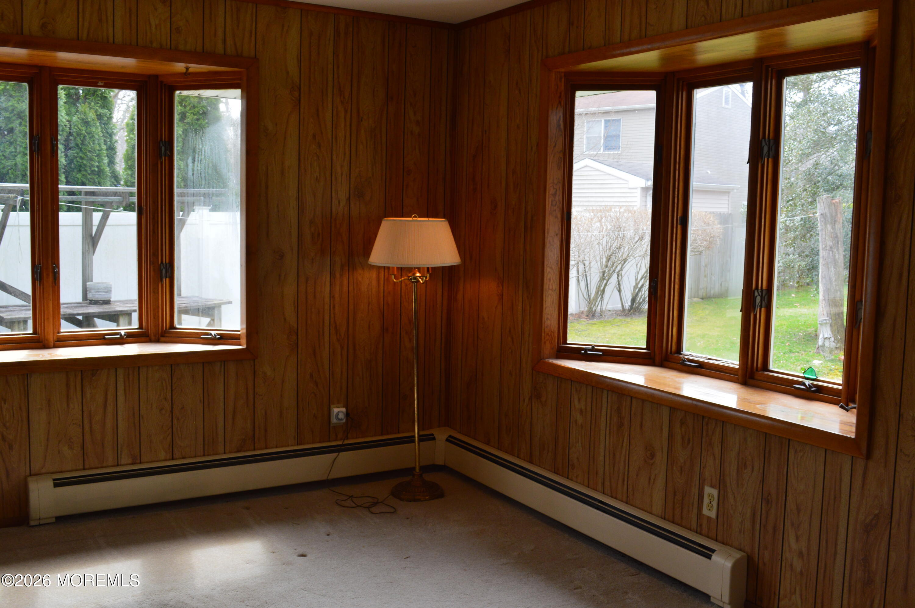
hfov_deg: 53.2
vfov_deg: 36.8
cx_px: 458
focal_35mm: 36
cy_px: 304
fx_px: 914
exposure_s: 1/80
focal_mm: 24
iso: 400
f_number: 8
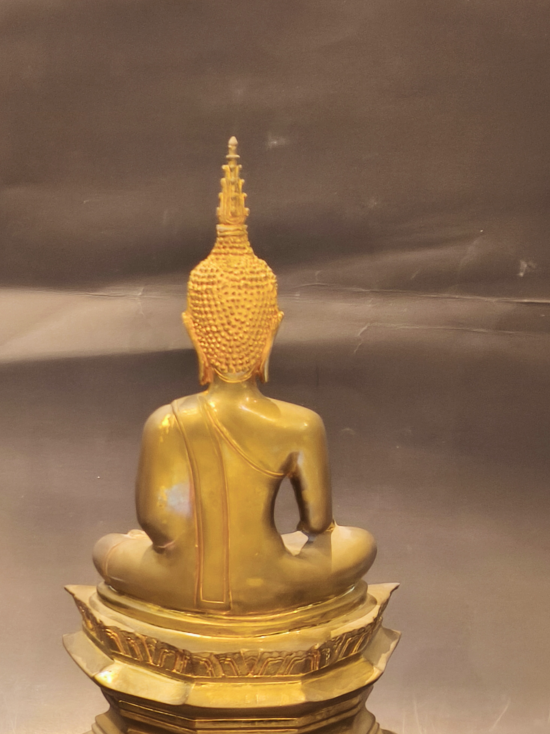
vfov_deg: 25.8
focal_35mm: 75
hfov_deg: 19.6
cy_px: 495
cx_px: 211
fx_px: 1589
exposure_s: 1/25
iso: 1600
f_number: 1.7
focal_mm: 5.35
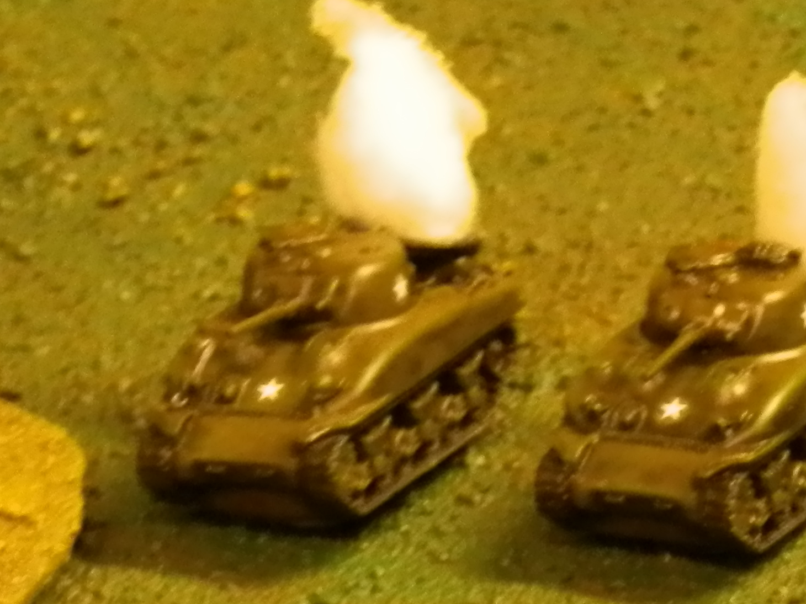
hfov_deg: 6.1
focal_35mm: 323
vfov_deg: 4.6
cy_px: 689
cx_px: 626
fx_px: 7521
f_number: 4.1
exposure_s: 1/6
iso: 400
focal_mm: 19.78
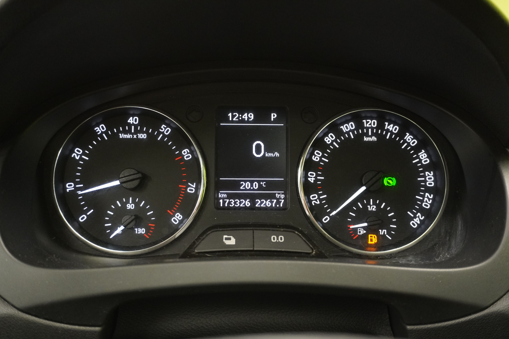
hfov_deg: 53.1
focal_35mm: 36
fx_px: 509
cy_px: 170
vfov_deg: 36.9
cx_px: 254
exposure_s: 1/40
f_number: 4.5
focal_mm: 24
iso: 3200
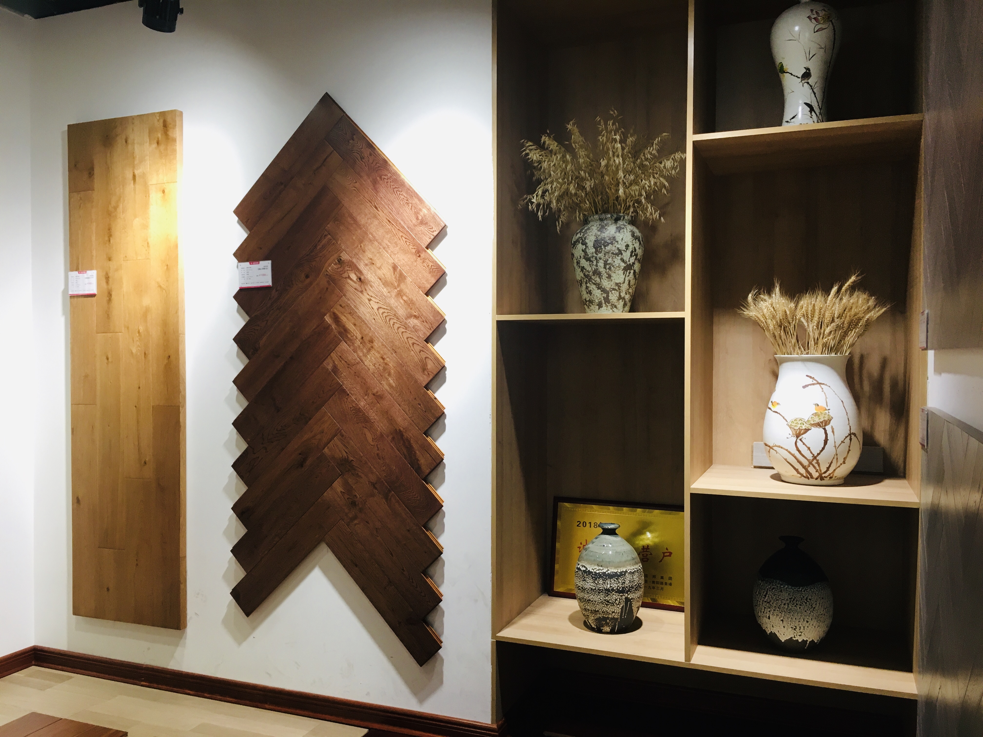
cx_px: 492
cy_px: 368
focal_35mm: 29
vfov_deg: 48.2
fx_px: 824
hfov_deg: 61.7
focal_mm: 4.15
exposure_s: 1/33
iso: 50
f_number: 2.2
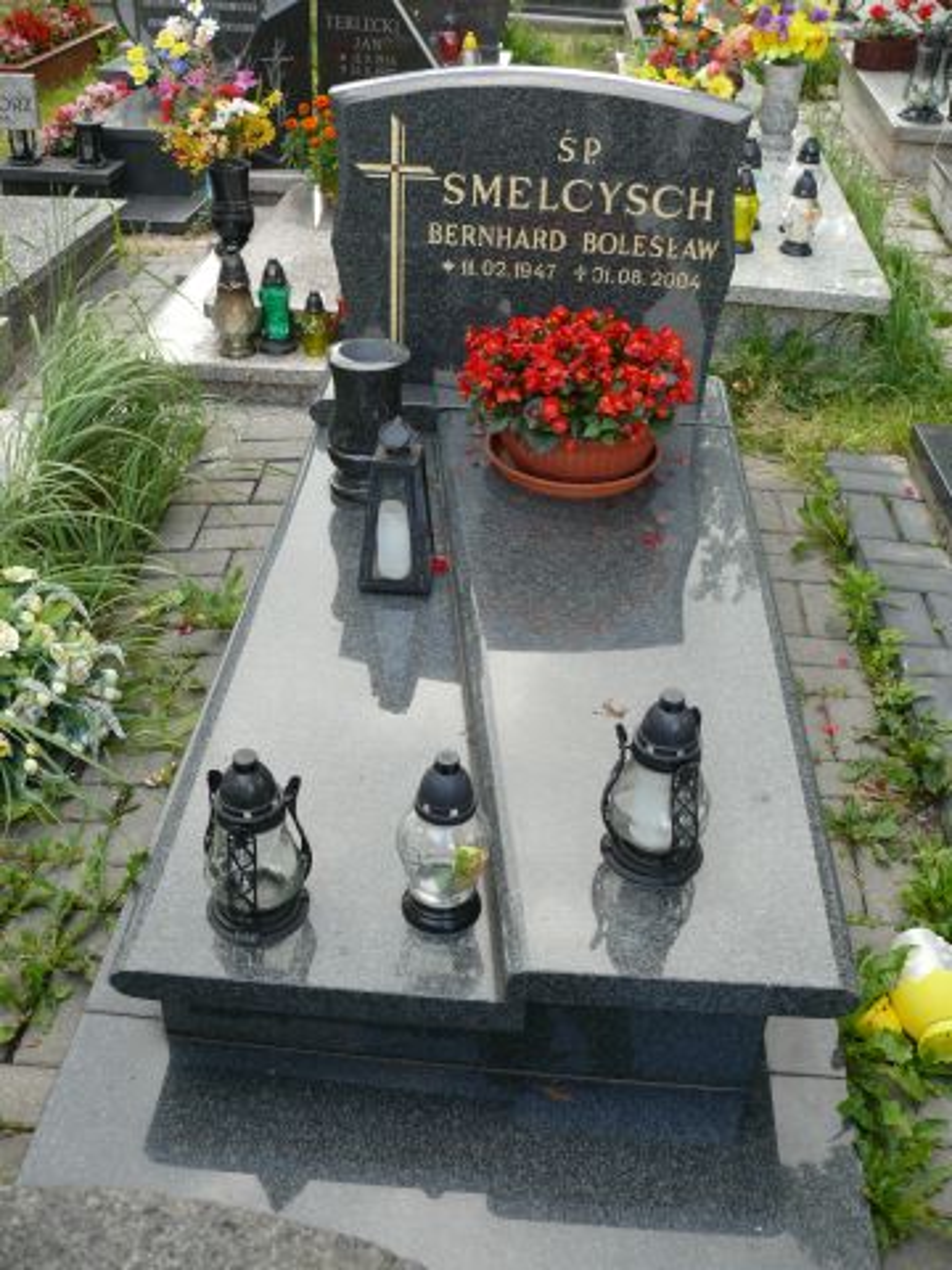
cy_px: 635
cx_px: 476
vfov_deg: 52.6
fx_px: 1283
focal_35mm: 35
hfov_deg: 40.7
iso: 100
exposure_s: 1/125
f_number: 2.8
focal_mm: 7.4
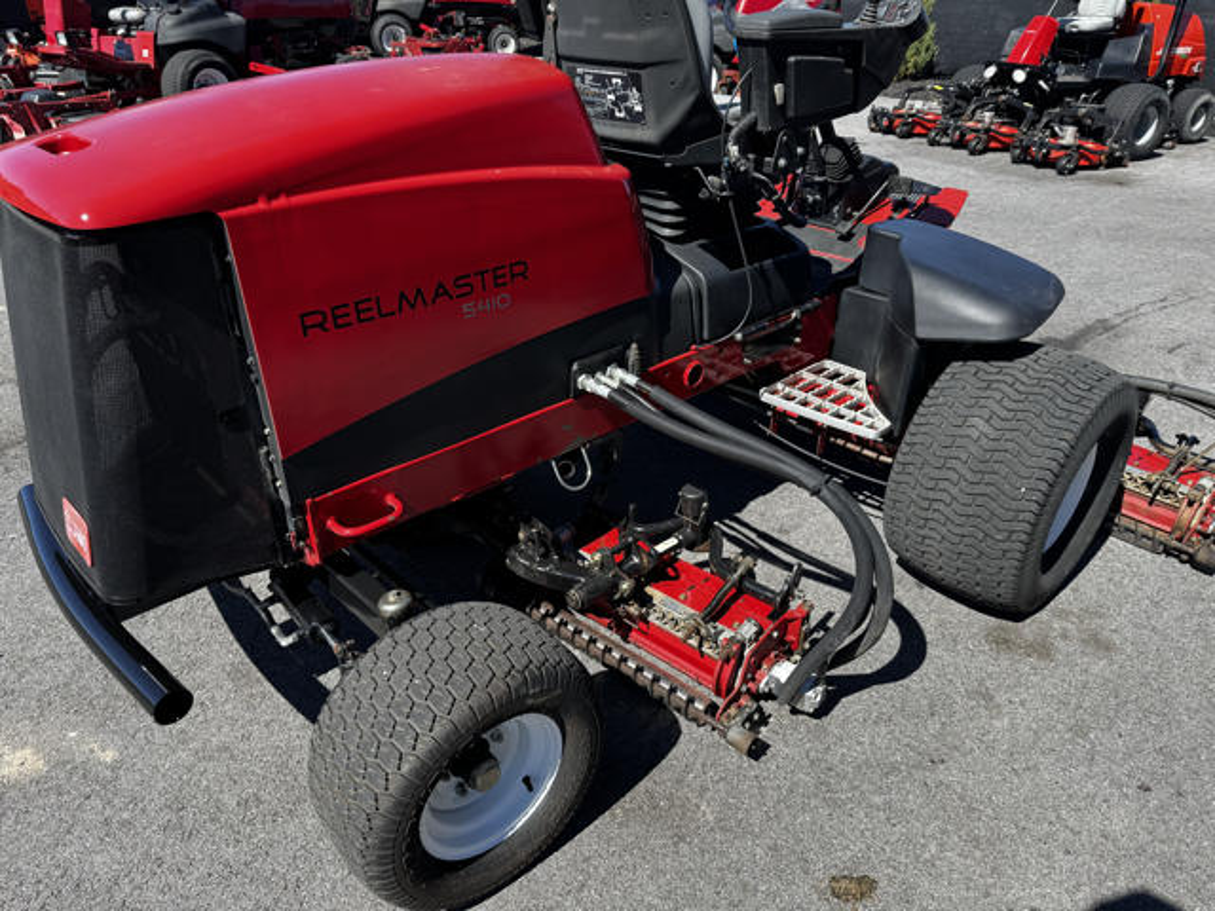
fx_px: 842
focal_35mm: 24
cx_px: 608
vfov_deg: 56.8
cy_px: 456
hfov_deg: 71.6
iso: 80
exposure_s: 1/1767
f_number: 1.78
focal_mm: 6.76
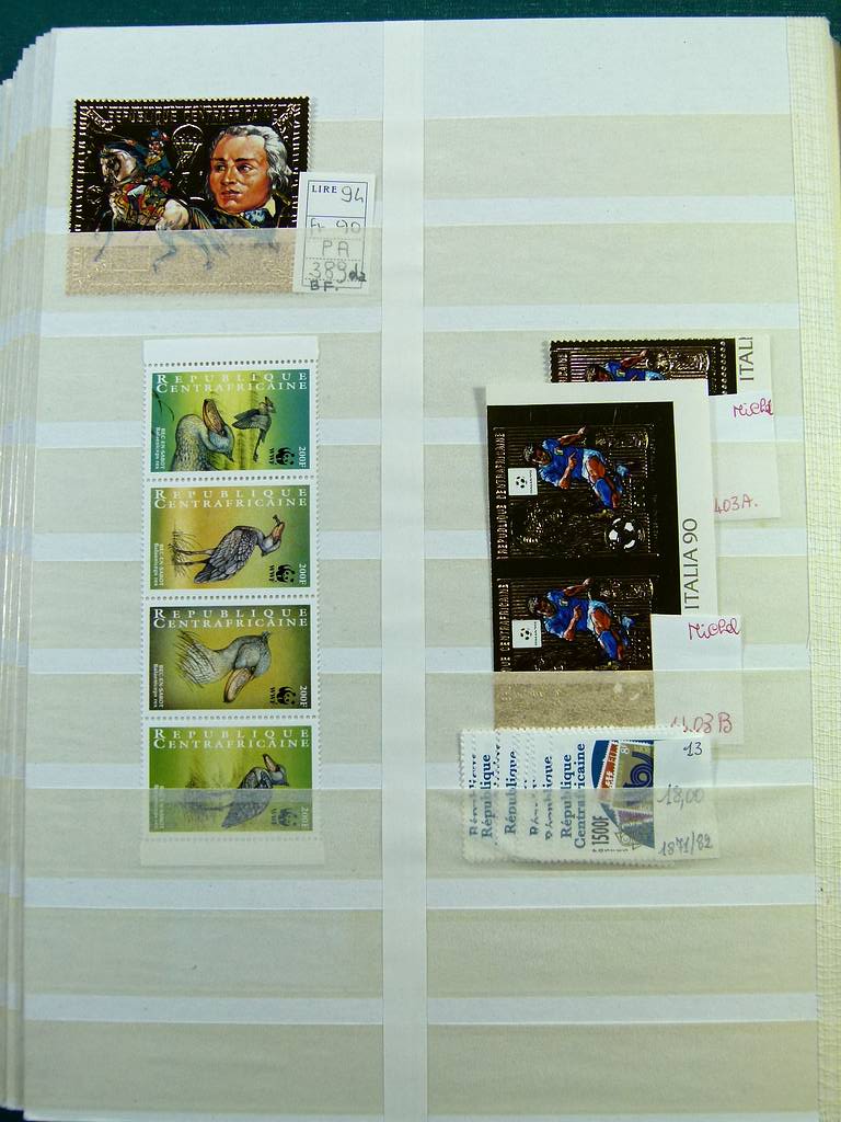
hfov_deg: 39.7
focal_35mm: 36
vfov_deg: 51.4
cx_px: 420
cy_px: 561
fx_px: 1166
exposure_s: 1/125
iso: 100
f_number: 4
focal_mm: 6.5
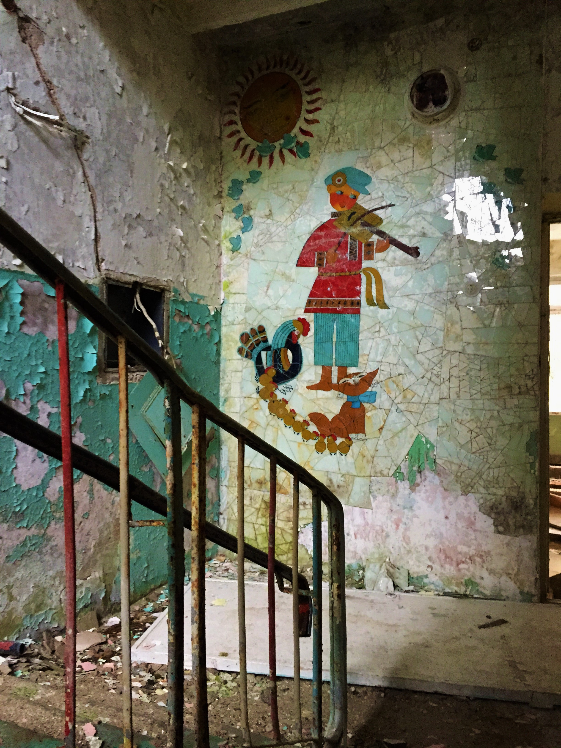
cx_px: 280
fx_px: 627
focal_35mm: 29
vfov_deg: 61.7
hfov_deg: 48.2
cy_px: 374
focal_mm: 4.15
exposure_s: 1/30
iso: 250
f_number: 2.2
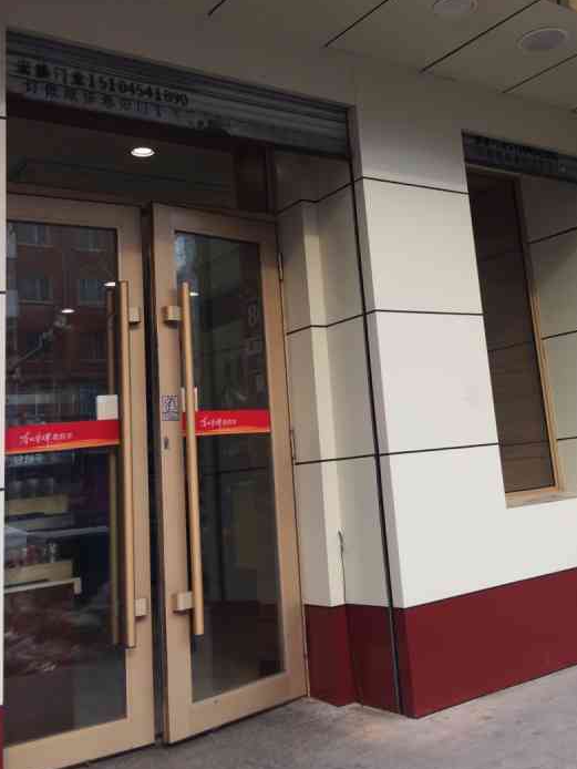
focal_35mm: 39
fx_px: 866
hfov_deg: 36.5
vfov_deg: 47.2
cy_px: 264
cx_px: 379
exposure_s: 1/513
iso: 32
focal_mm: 4.15
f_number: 2.2
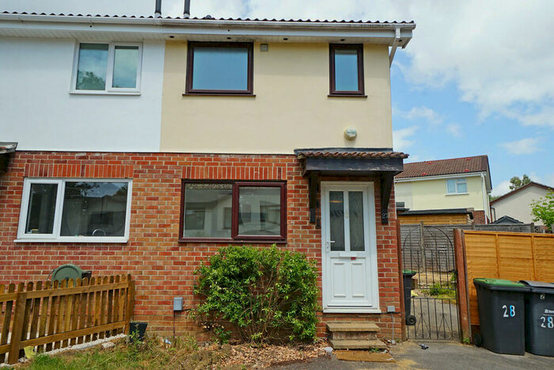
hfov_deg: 67.4
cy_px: 185
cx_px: 277
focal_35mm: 27
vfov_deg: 47.9
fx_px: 416
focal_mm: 18
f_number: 11
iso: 100
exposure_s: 1/125
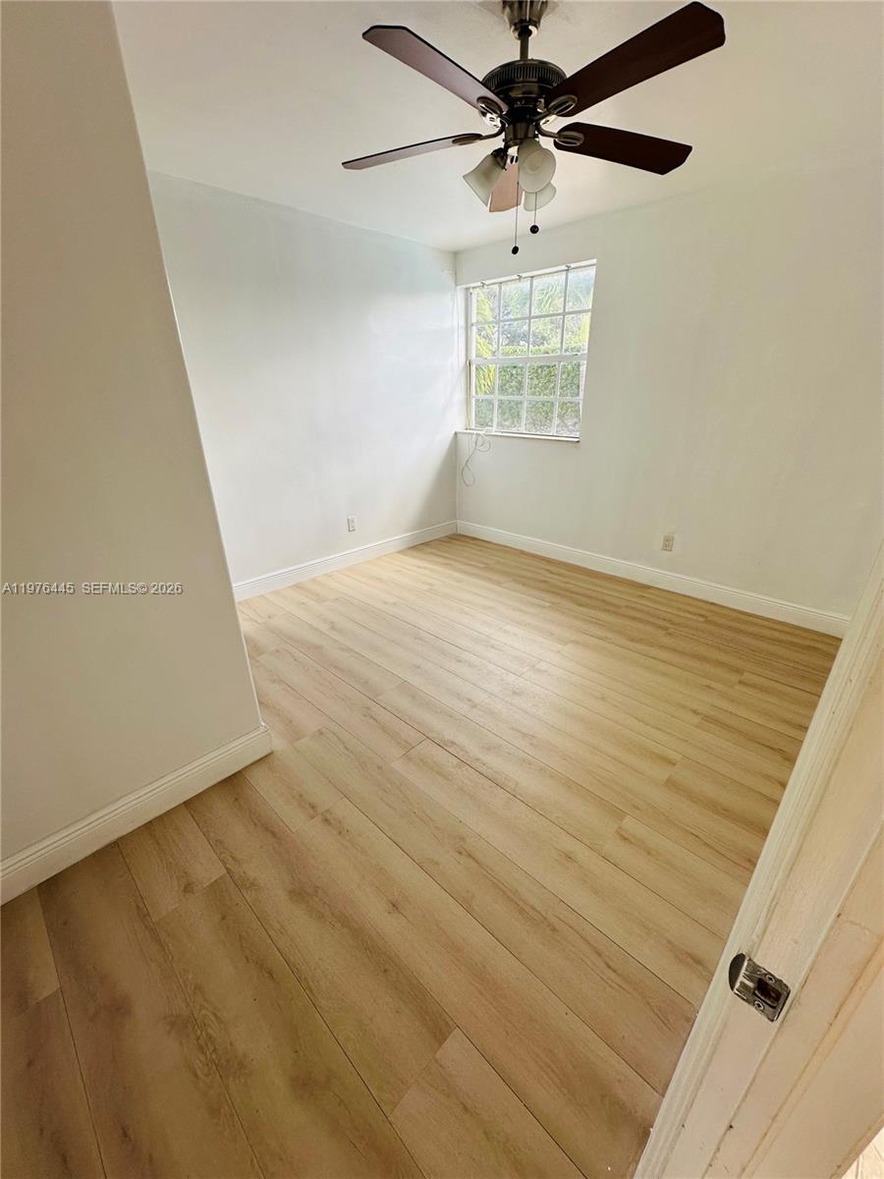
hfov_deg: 85.7
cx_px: 442
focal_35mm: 14
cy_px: 590
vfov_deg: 102.1
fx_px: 477
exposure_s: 1/99
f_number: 2.2
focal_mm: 2.22
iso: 64
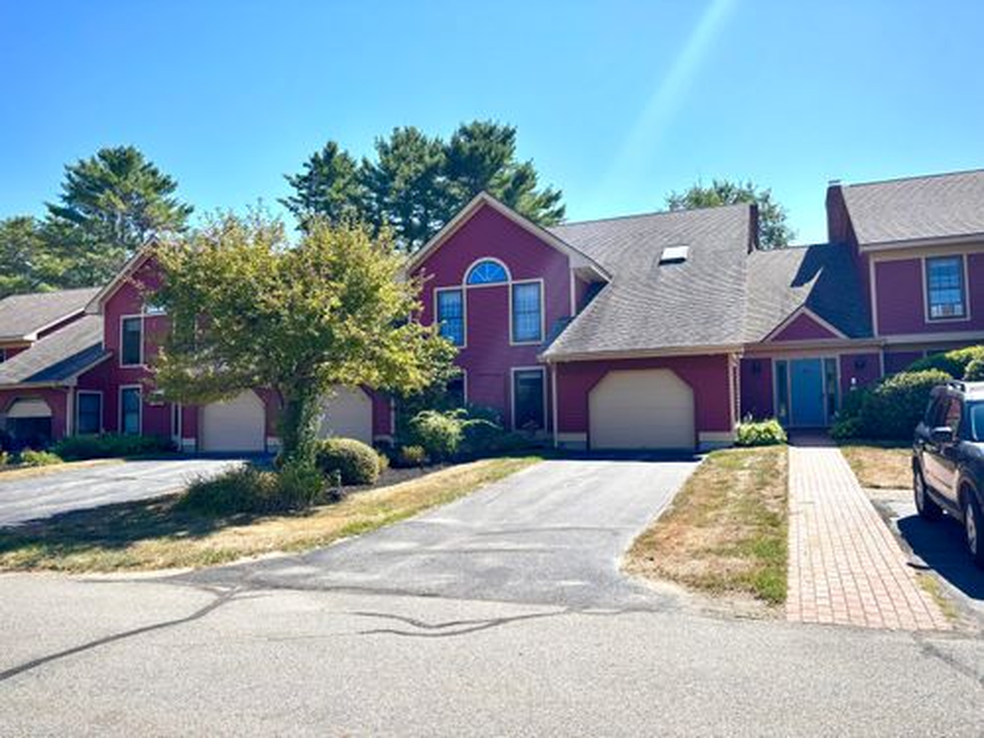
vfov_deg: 53.1
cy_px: 369
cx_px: 492
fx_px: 739
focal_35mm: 26
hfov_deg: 67.3
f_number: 1.6
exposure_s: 1/2451
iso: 50
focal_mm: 5.96
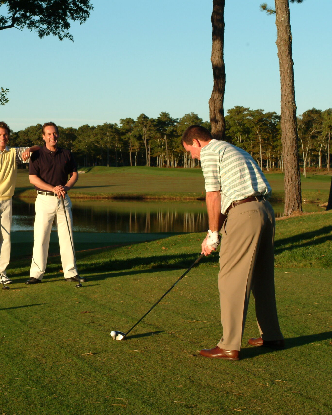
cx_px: 70
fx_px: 1093
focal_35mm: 89
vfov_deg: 21.5
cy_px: 208
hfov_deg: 17.1
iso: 400
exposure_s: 1/350
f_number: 9.5
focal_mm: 42
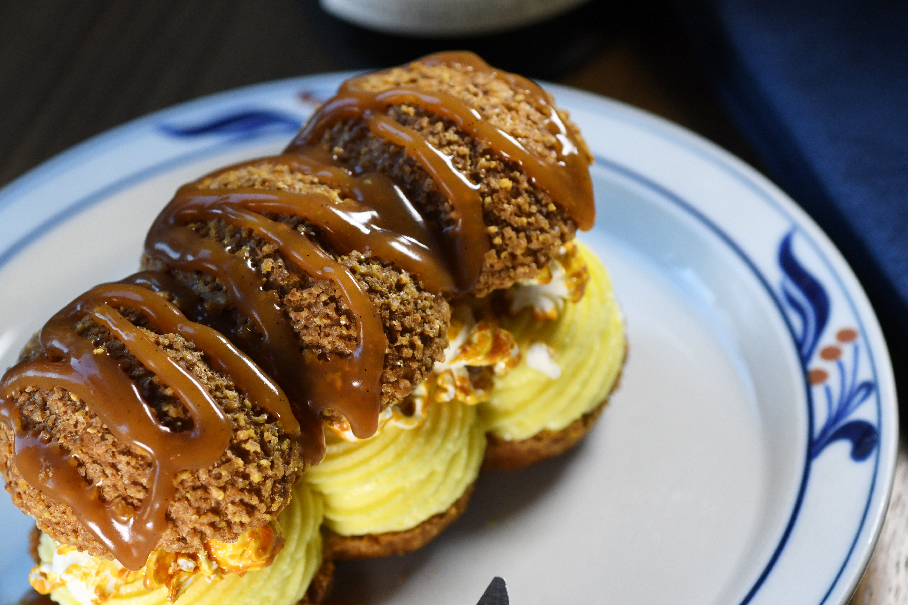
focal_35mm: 92
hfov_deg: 22.1
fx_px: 2320
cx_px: 338
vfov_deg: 14.8
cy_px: 457
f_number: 5.6
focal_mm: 60
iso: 1000
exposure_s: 1/250
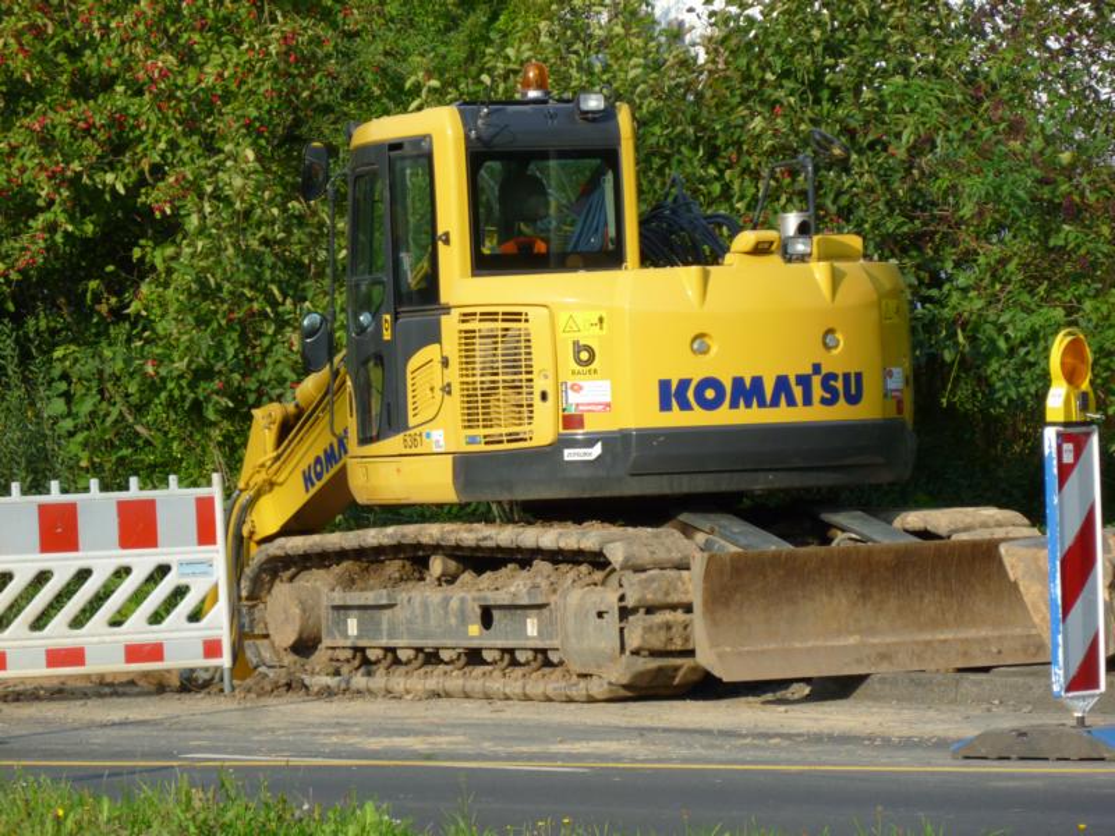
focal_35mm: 200
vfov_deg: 7.4
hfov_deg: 9.9
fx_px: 6442
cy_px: 418
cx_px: 558
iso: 80
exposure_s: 1/160
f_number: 5.9
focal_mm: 36
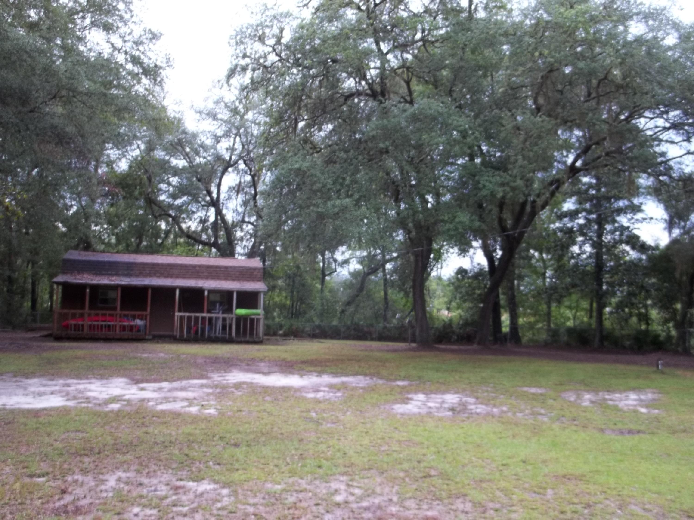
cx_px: 347
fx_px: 662
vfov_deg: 42.9
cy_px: 260
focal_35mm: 33
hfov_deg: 55.4
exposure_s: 1/160
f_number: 3.3
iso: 64
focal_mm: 5.9
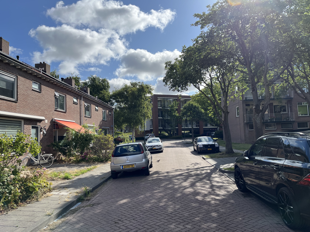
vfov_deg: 53.1
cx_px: 155
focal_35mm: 26
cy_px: 116
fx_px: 233
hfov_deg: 67.3
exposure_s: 1/3745
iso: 50
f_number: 1.6
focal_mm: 5.1
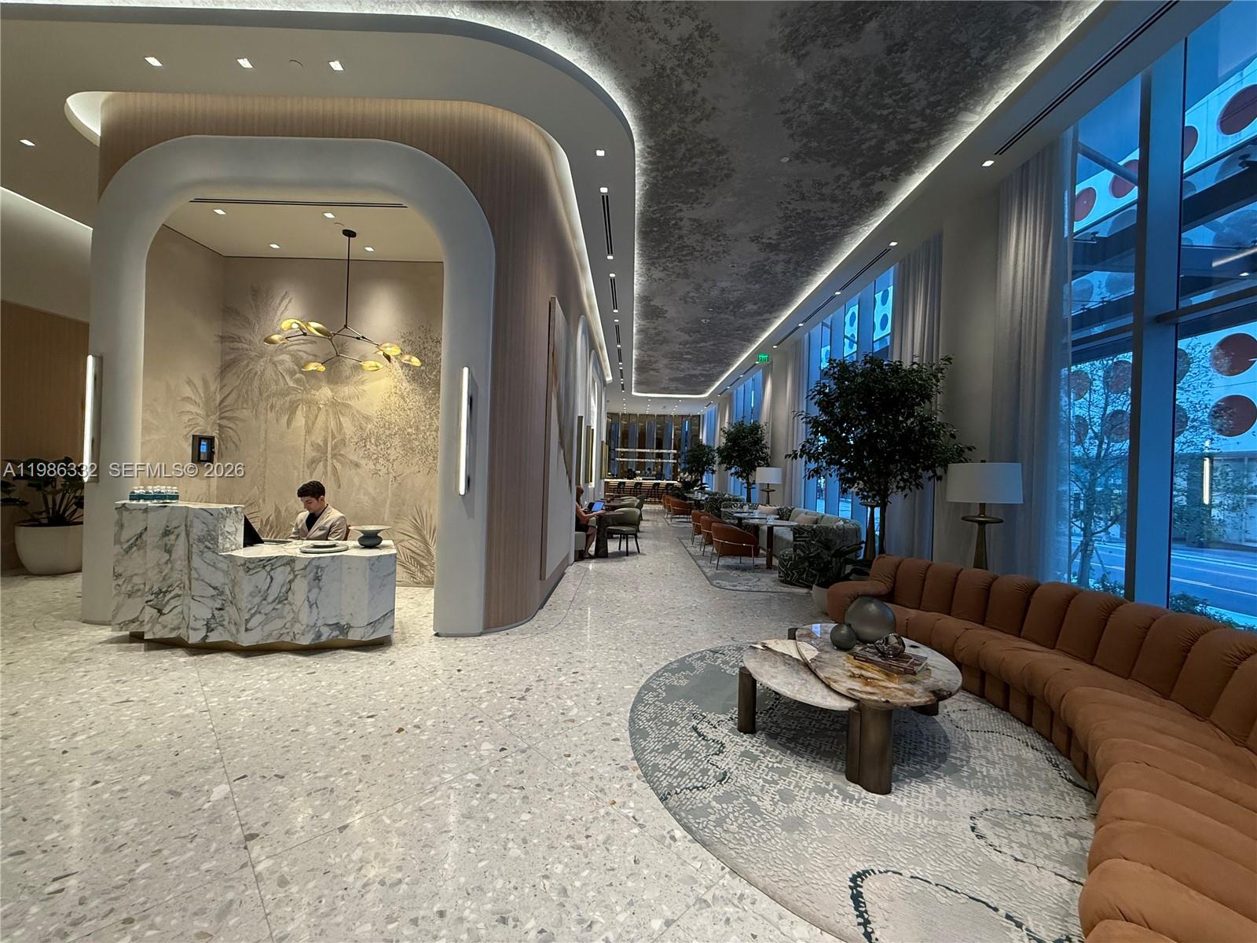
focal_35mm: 14
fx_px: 508
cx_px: 628
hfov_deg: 102.1
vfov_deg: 85.7
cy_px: 472
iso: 250
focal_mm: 2.22
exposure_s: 1/120
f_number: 2.2
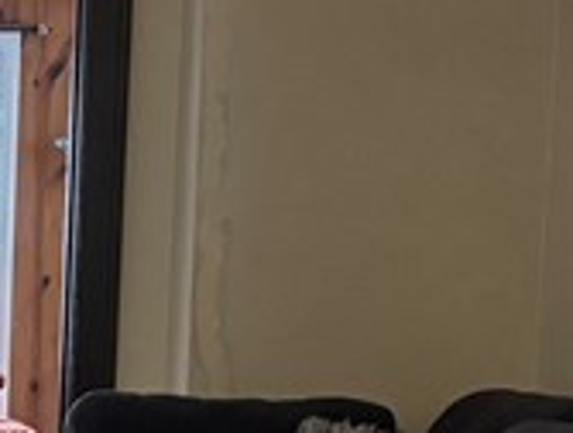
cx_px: -480
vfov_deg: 9.1
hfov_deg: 11.4
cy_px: 629
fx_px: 2638
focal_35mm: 159
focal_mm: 5.96
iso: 500
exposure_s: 1/60
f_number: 1.6
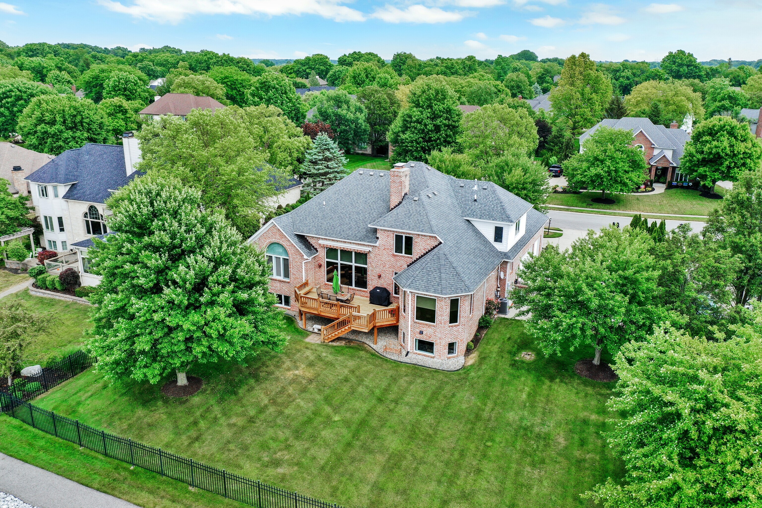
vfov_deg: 46.4
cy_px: 254
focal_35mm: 28
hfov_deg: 65.5
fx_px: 593
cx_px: 381
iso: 100
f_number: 4.5
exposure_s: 1/120
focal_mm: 10.26
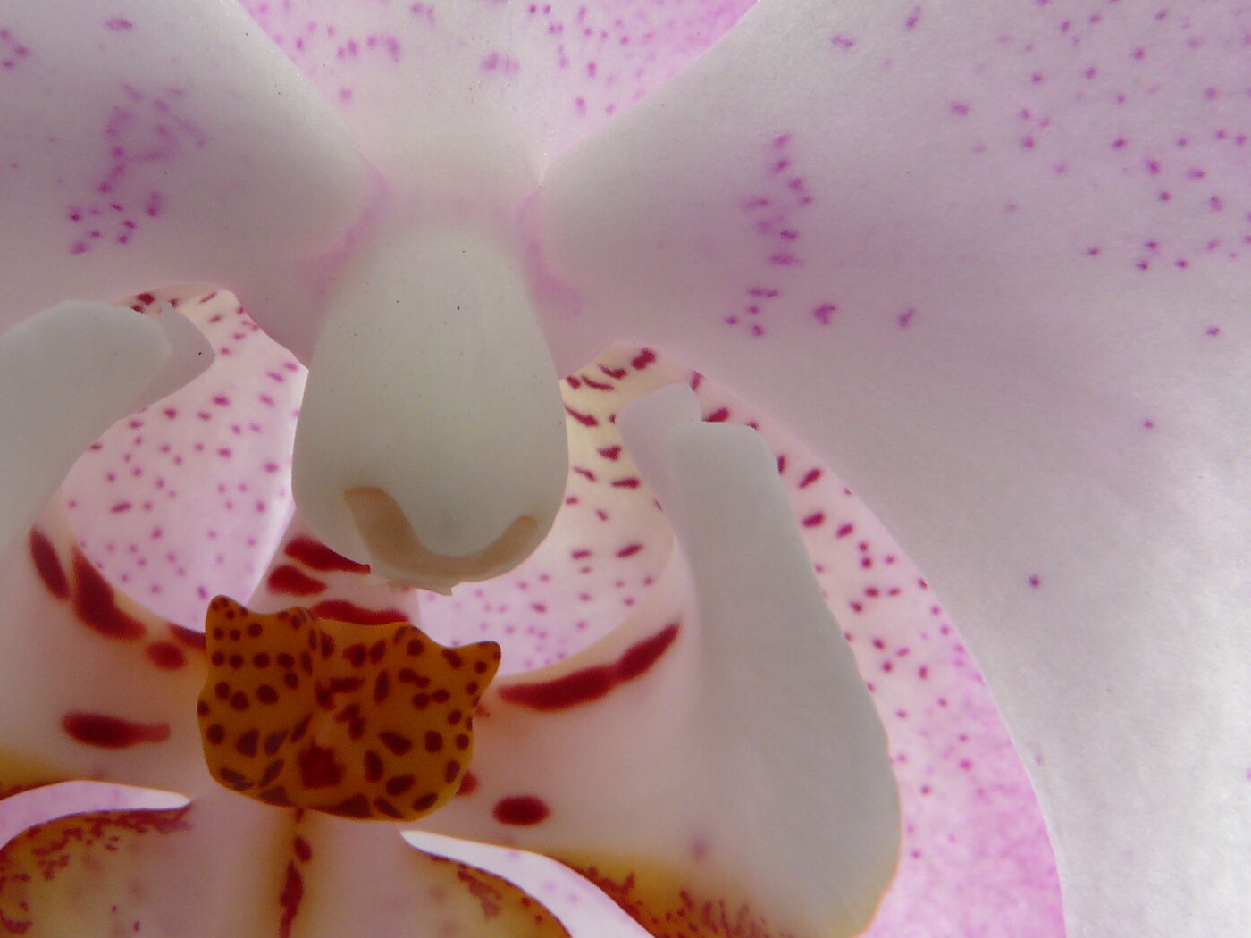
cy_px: 228
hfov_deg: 31.9
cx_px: 401
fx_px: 2168
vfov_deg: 24.1
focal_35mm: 60
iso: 100
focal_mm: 7.4
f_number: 10
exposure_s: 1/1.3
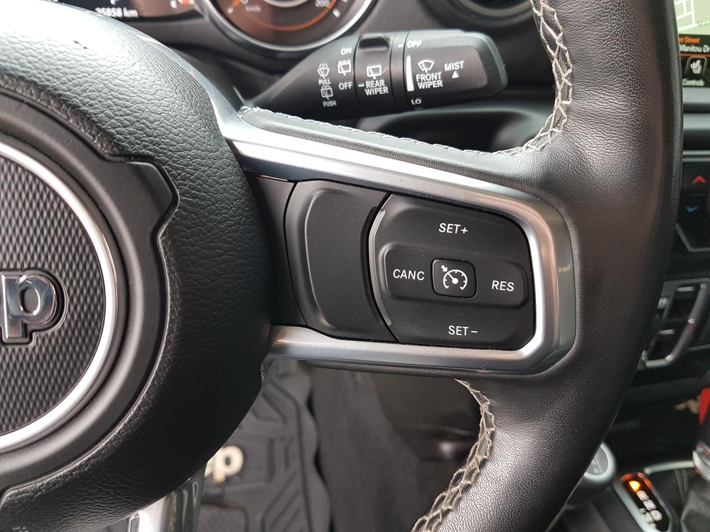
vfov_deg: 53.1
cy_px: 266
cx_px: 355
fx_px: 533
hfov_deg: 67.3
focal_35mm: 26
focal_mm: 4.2
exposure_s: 1/50
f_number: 1.7
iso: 50
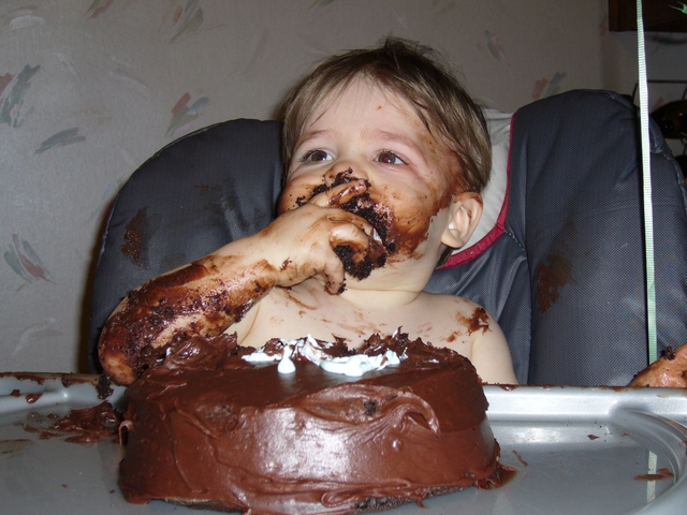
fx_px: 992
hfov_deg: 38.2
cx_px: 344
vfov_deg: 29.1
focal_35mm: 50
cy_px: 258
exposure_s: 1/60
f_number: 3.3
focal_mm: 8.3
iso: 100
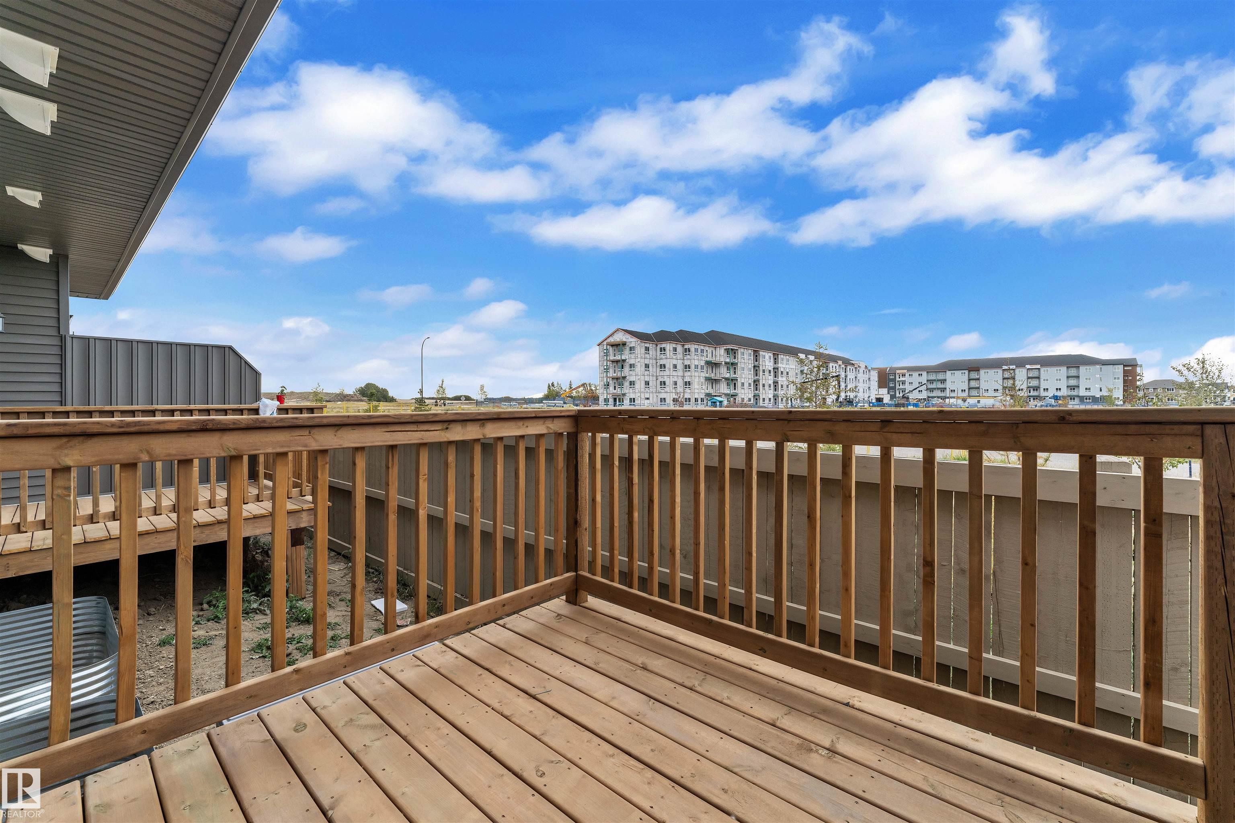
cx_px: 618
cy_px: 412
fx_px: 501
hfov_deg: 101.9
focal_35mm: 15
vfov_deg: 78.8
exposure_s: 1/160
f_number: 8
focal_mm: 14.6
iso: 250
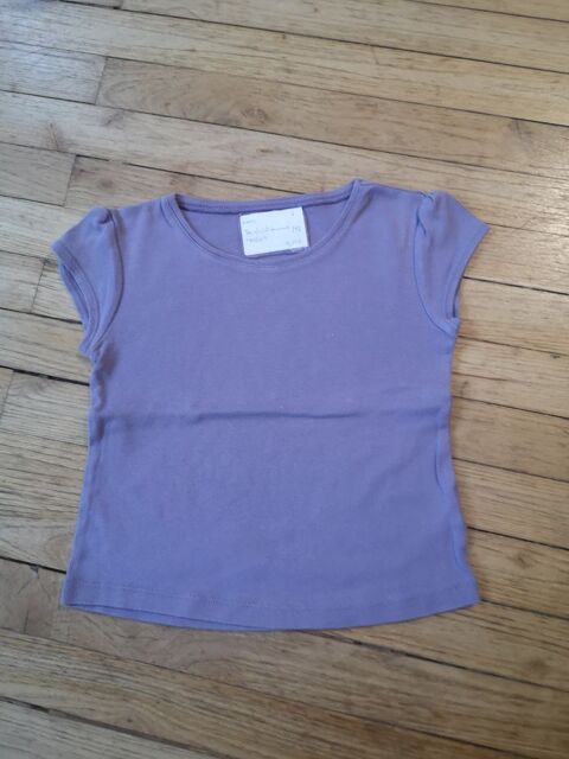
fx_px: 592
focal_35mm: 27
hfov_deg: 51.4
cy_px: 380
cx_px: 284
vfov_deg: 65.3
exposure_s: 1/25.7
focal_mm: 3.95
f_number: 1.8
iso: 400
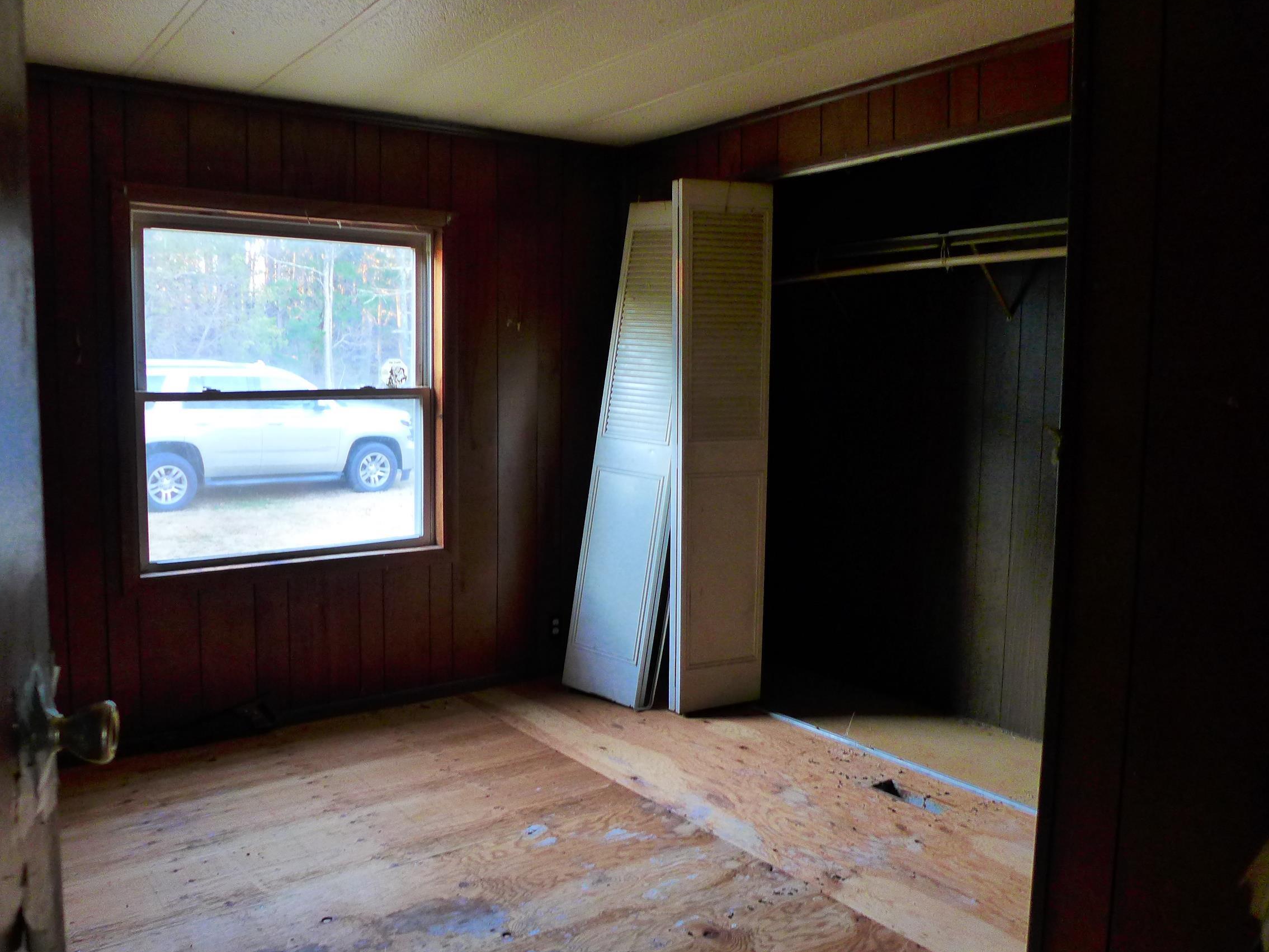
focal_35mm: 27
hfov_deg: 65.0
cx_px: 546
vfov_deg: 51.4
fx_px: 990
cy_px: 469
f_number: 1.4
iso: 800
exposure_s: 1/30
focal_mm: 4.7
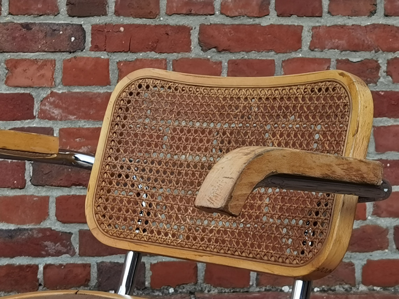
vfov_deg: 16.6
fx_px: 1026
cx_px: 200
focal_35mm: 89
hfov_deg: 22.0
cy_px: 150
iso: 50
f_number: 1.9
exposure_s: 1/504
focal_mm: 6.71
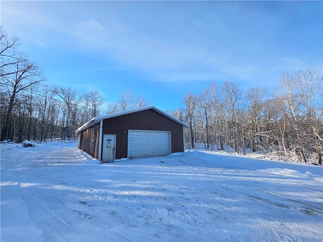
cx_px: 162
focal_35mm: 13
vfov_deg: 89.9
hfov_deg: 106.2
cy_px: 121
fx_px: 121
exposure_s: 1/1000
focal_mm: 2.2
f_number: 1.9
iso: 40
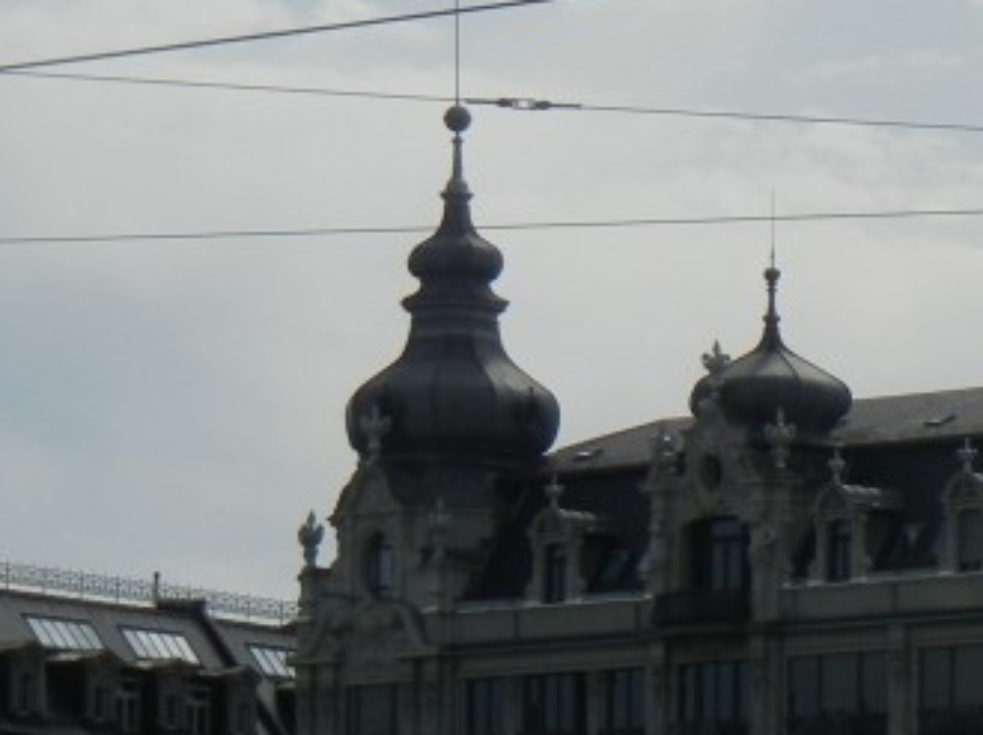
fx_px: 6782
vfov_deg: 6.2
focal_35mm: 239
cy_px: 327
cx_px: 1251
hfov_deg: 8.2
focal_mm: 13.9
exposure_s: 1/682
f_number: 8.6
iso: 160
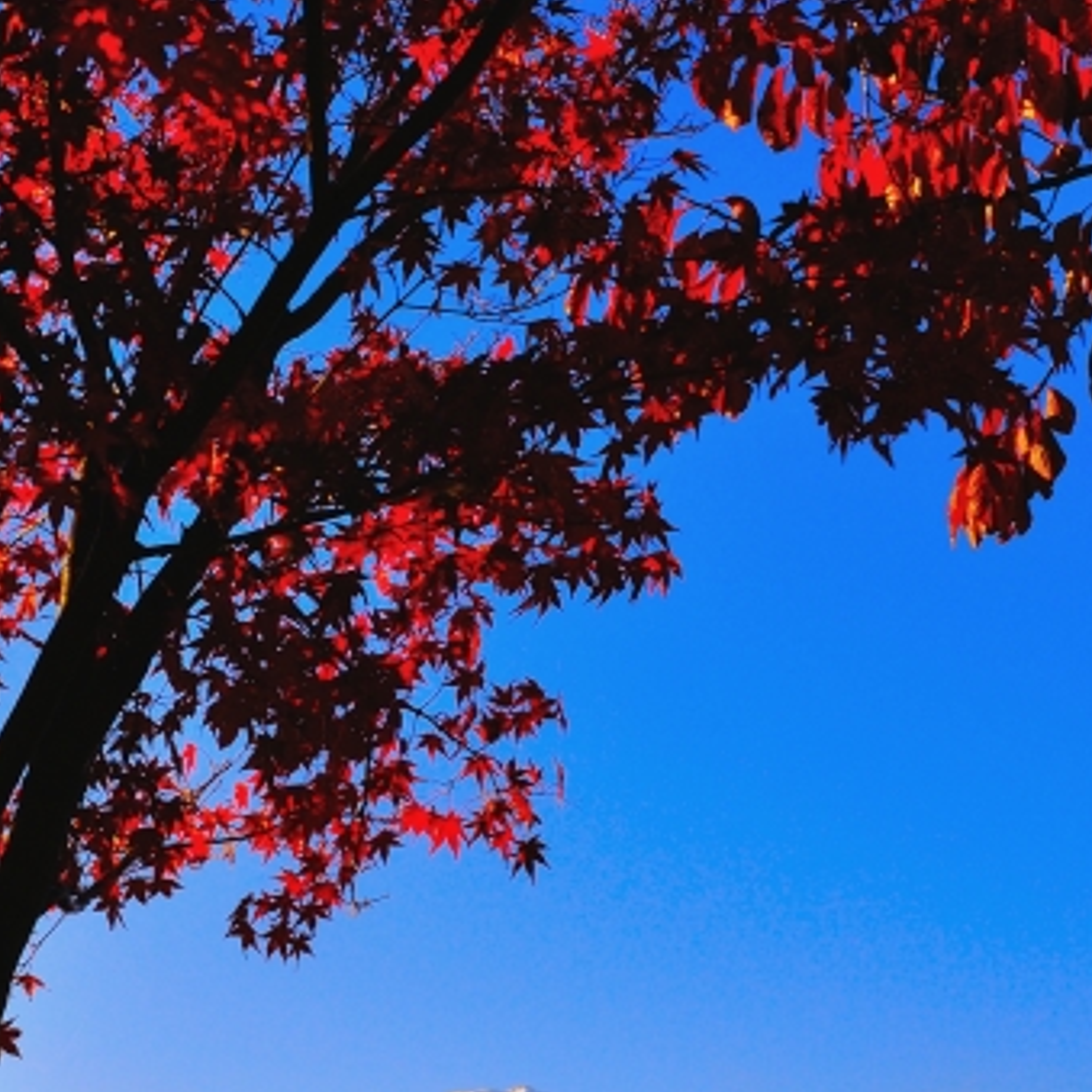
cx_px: 362
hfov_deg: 23.9
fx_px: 2570
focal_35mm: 72
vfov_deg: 23.9
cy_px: 686
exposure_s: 1/125
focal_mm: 24
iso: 200
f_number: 16
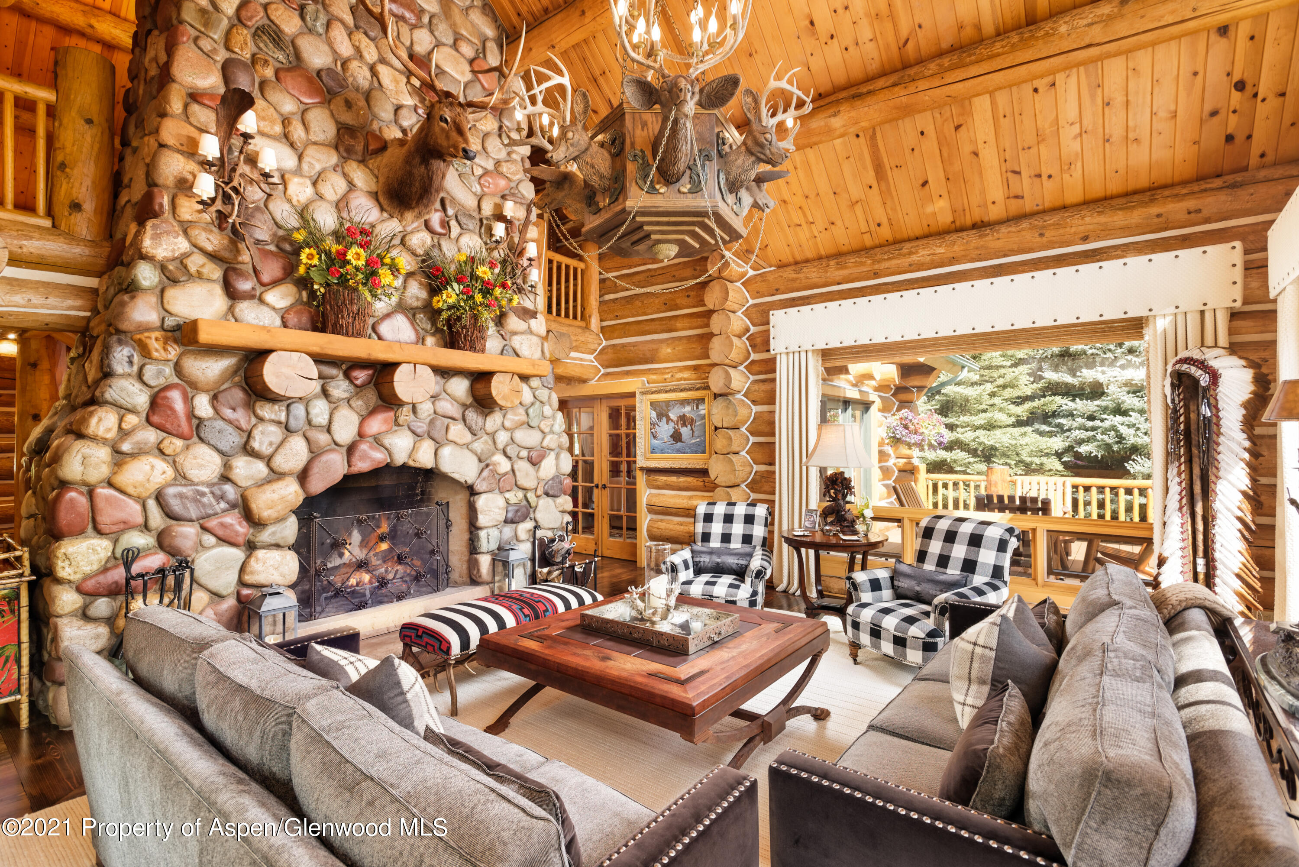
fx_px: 614
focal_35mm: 17
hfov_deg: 93.3
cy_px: 434
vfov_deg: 70.5
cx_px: 650
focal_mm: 17
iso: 160
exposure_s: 1/8
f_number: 7.1
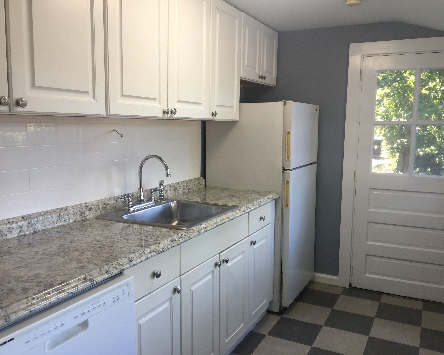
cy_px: 182
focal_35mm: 31
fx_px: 407
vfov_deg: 47.1
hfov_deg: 57.2
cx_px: 227
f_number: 2.2
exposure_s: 1/40
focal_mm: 4.15
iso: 32
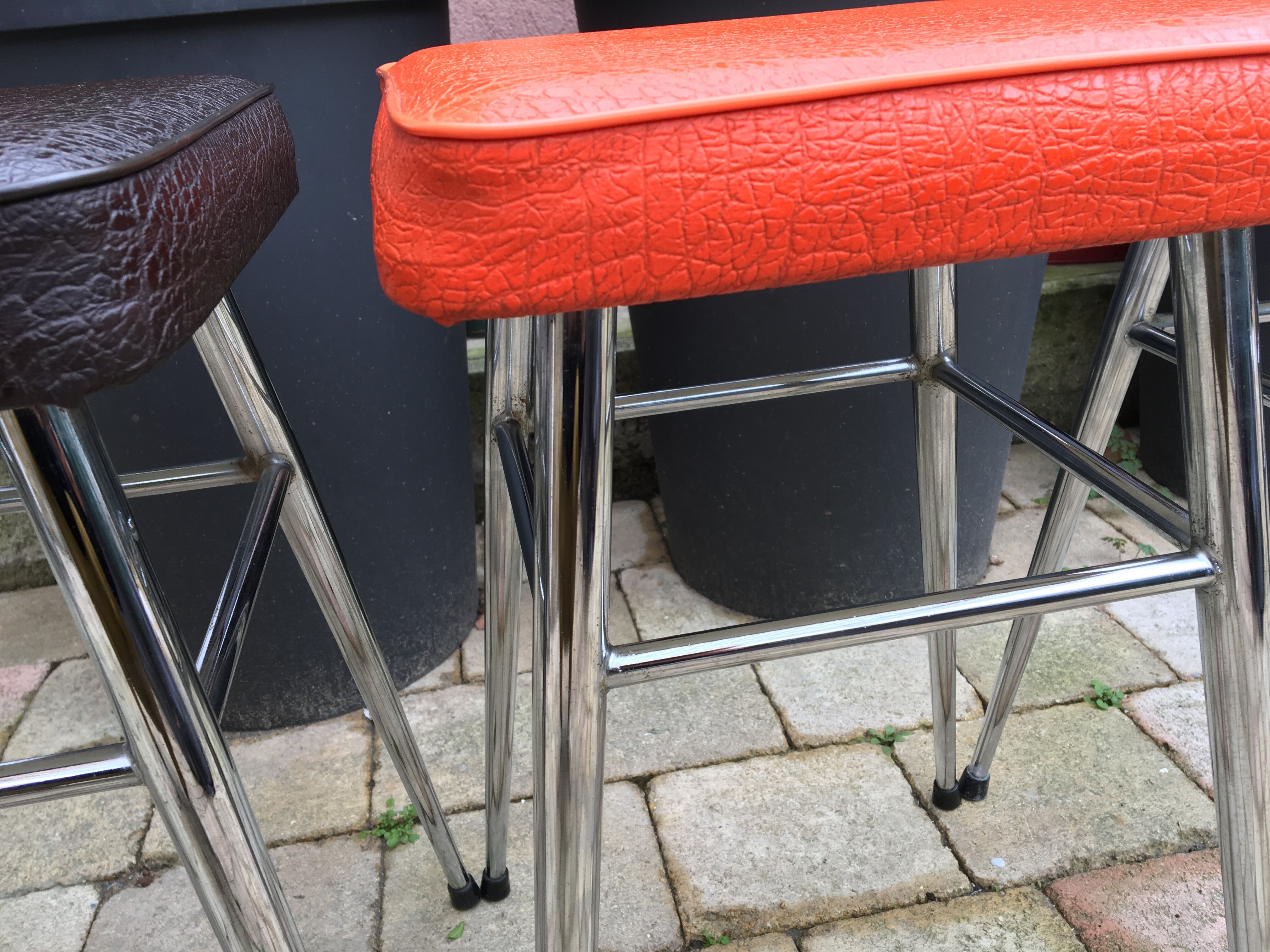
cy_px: 476
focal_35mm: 29
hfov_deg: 61.7
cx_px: 635
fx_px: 1064
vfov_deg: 48.2
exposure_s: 1/50
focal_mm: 4.15
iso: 25
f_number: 2.2
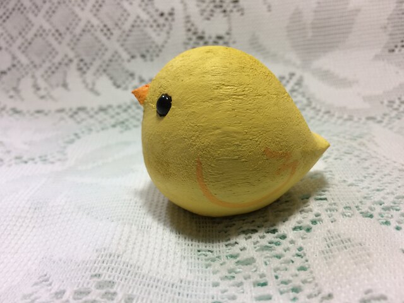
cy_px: 152
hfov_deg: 61.7
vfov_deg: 48.2
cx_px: 202
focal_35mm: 29
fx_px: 338
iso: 40
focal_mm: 4.15
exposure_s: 1/30
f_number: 2.2
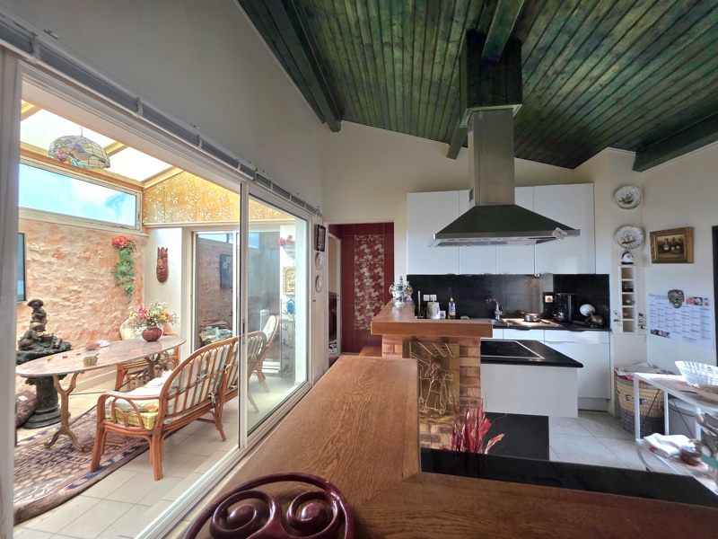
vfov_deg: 89.9
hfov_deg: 106.2
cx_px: 359
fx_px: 270
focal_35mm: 13
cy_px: 270
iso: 250
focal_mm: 2.2
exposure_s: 1/50.3
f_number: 1.9
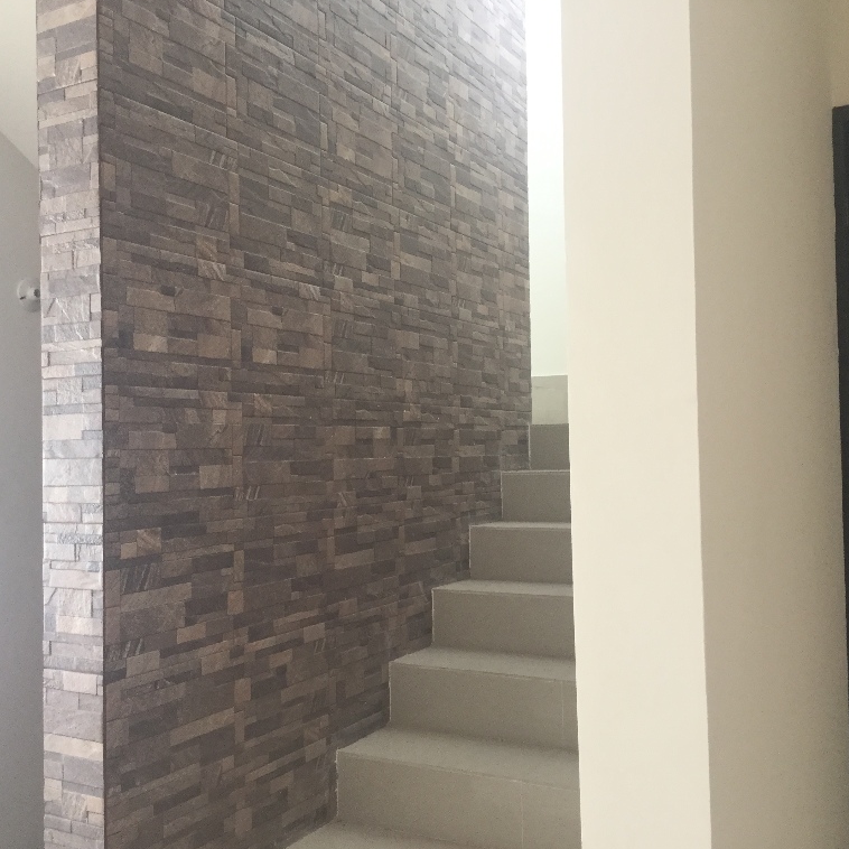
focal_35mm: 37
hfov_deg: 44.9
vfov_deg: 44.9
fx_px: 1027
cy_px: 424
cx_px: 403
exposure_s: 1/30
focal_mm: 3.3
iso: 50
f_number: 2.4
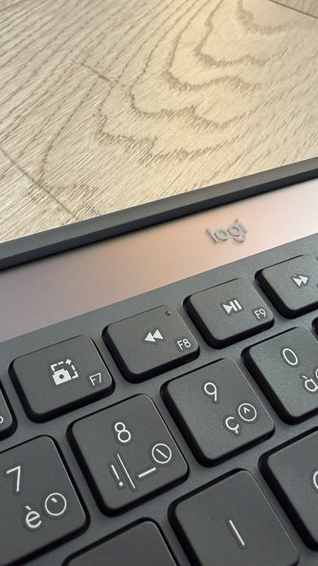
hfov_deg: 33.7
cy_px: 283
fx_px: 525
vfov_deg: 56.6
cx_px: 160
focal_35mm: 35
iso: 320
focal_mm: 2.22
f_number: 2.2
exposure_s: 1/121
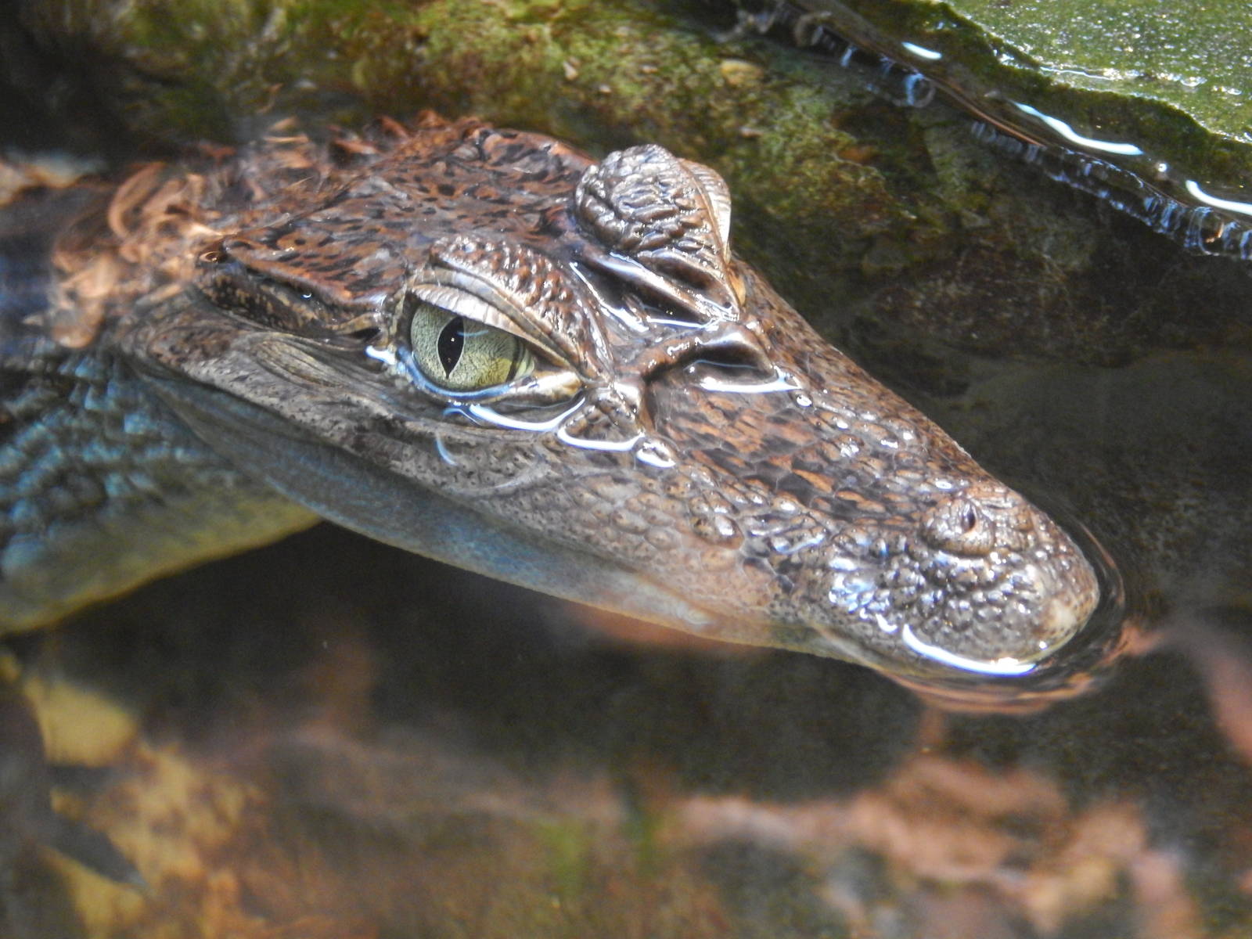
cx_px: 626
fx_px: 4774
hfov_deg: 14.9
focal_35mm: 132
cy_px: 470
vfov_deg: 11.2
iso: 800
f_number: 4.8
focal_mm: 23.4
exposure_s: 1/6
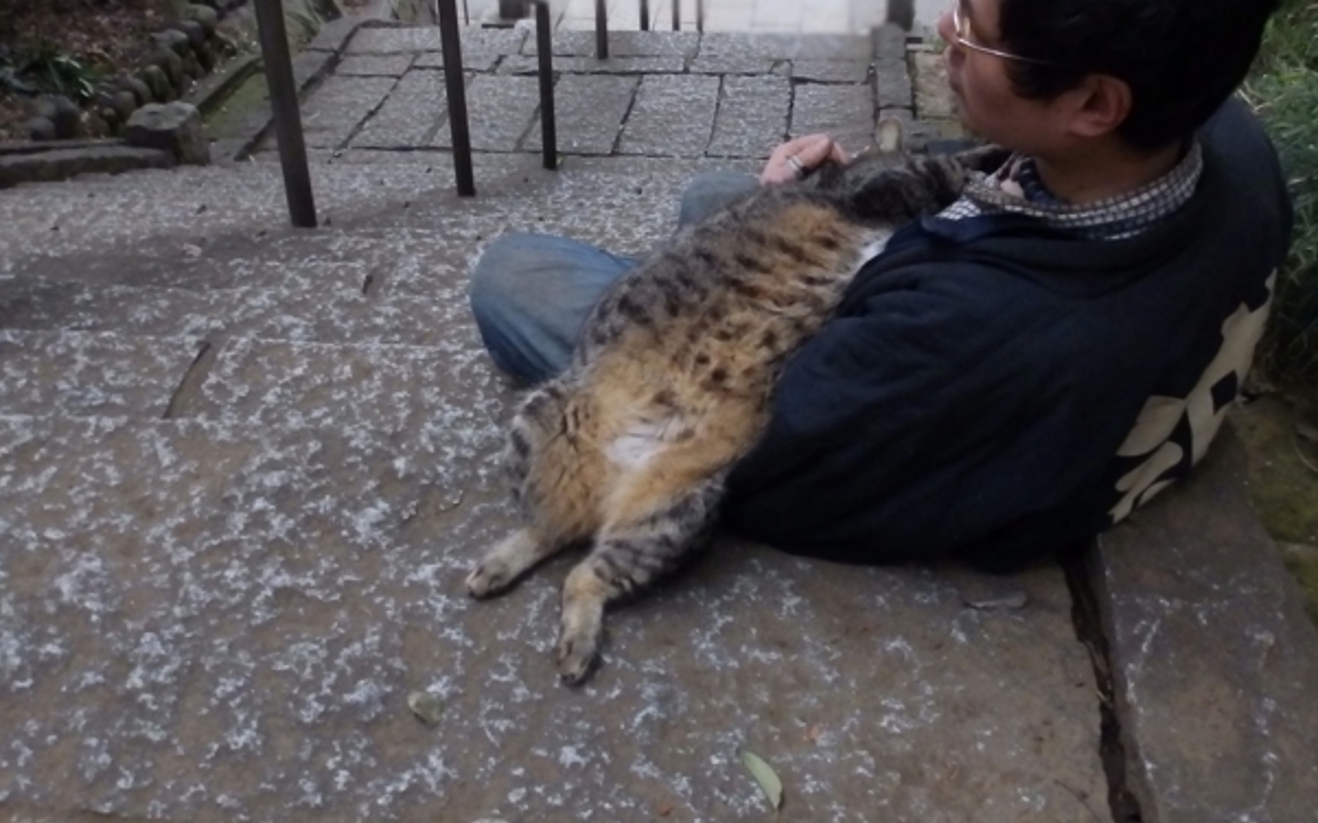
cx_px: 817
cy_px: 333
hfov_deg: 60.5
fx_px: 1113
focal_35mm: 31
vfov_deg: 40.4
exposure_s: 1/30
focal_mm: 4
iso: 640
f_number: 3.4
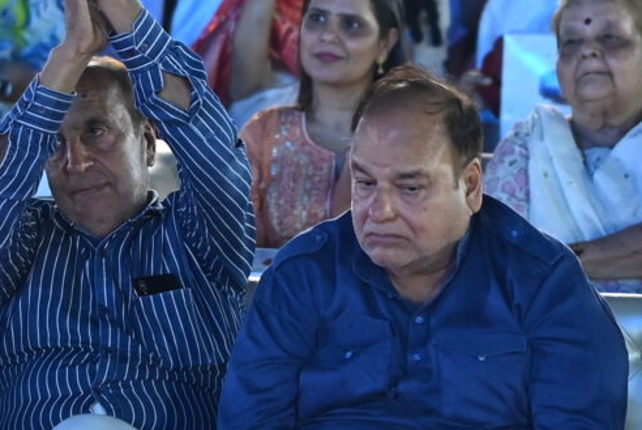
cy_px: 7
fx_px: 7889
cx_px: 257
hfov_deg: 4.7
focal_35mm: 442
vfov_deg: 3.1
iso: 1000
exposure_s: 1/200
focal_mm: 85
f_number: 1.8
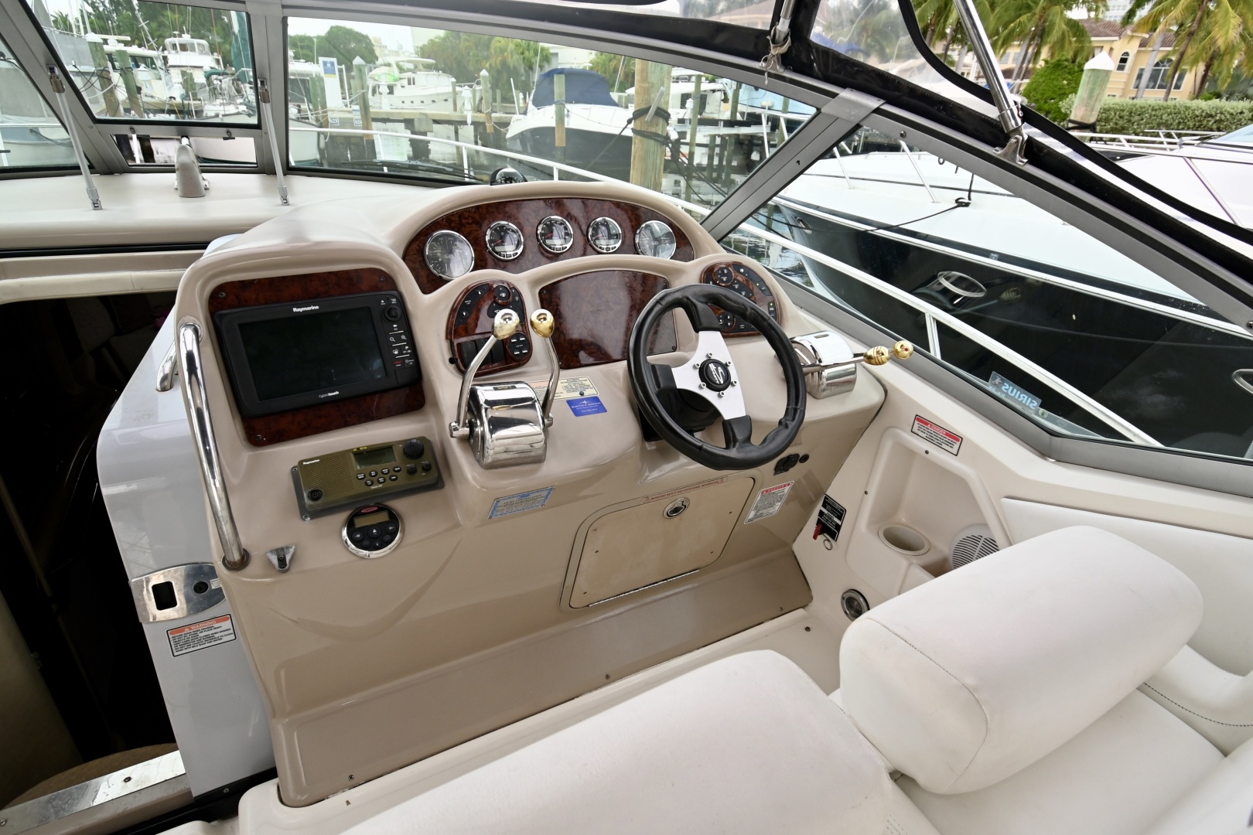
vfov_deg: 67.4
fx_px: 626
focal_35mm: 18
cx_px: 626
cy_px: 418
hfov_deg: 90.0
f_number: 5.6
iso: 200
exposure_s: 1/125
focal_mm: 12
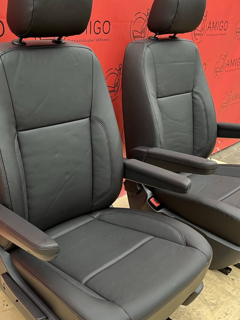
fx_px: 342
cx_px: 81
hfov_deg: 38.2
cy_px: 172
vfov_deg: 50.1
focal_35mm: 37
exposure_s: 1/60
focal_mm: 5.1
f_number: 1.6
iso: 125
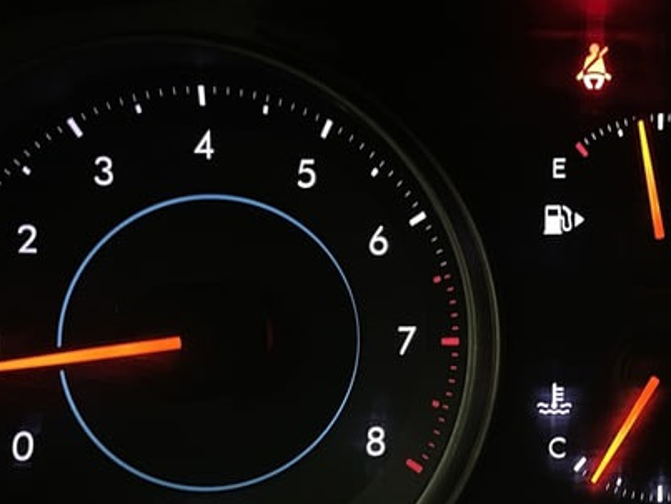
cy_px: 289
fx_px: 1125
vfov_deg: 25.2
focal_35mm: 58
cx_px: 649
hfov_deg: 31.1
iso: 500
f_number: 1.6
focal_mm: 4.2
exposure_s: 1/33
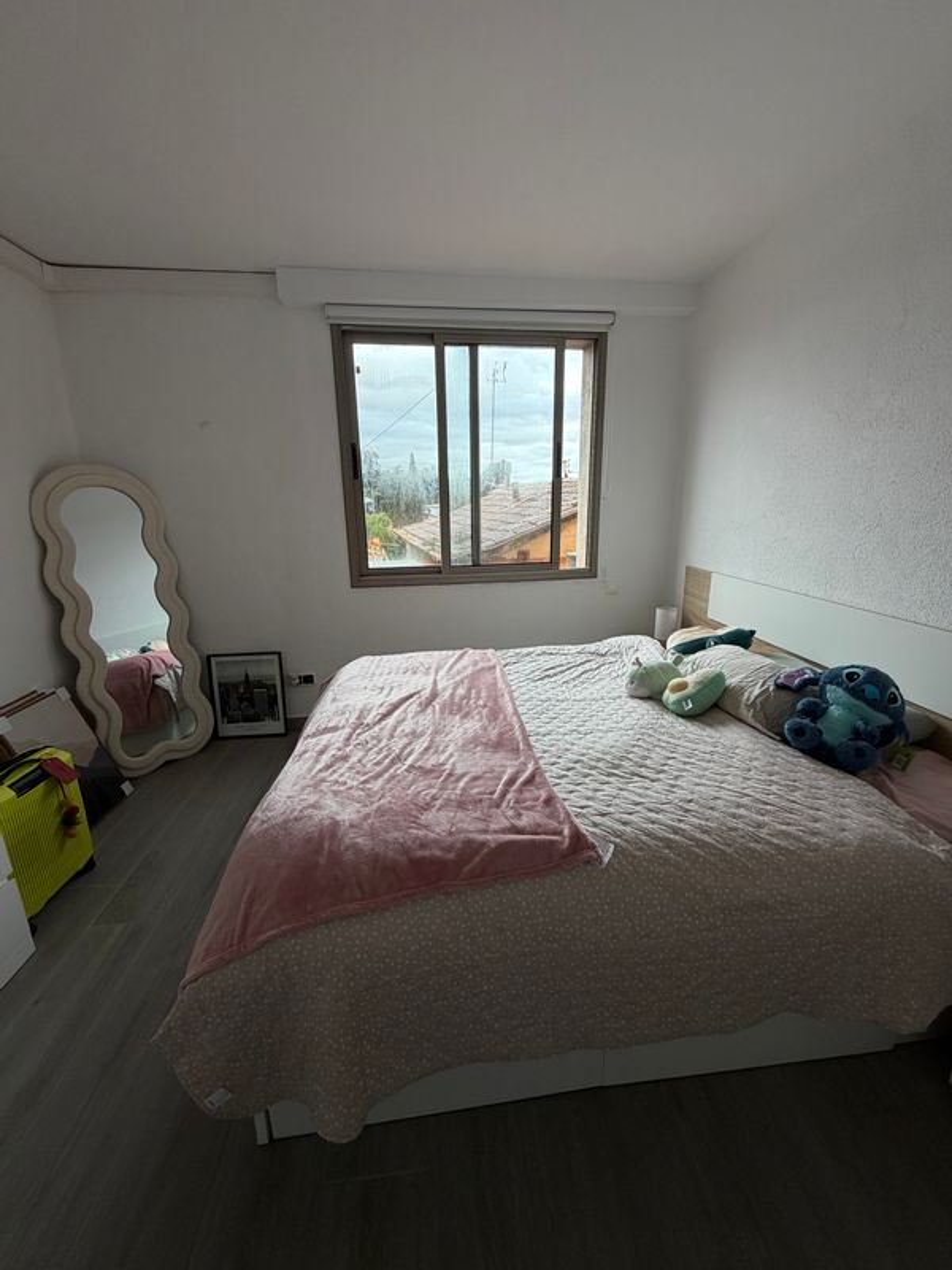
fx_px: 513
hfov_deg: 85.7
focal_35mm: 14
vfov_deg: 102.1
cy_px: 635
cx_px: 476
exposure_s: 1/121
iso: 80
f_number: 2.2
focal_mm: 2.22
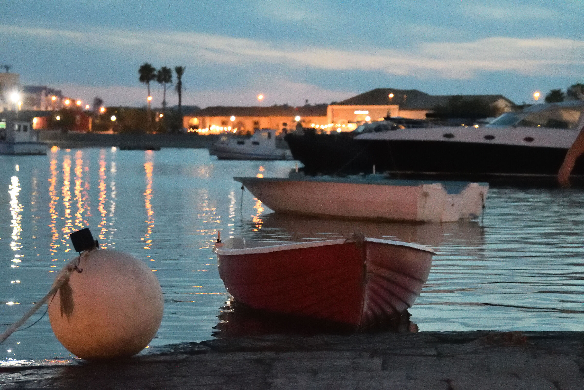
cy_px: 195
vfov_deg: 13.4
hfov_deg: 20.0
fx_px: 1655
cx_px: 292
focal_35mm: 102
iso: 45600
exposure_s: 1/250
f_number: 4
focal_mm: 68
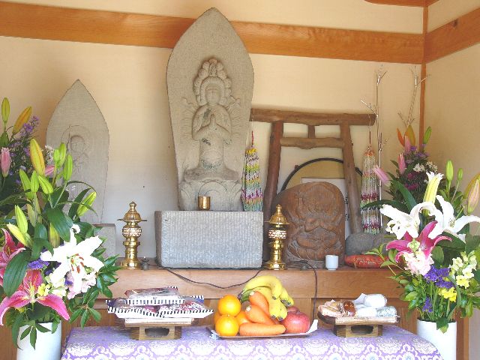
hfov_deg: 38.2
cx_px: 240
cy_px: 180
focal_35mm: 50
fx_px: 693
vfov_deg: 29.1
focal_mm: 8.3
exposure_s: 1/60
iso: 75
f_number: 2.8
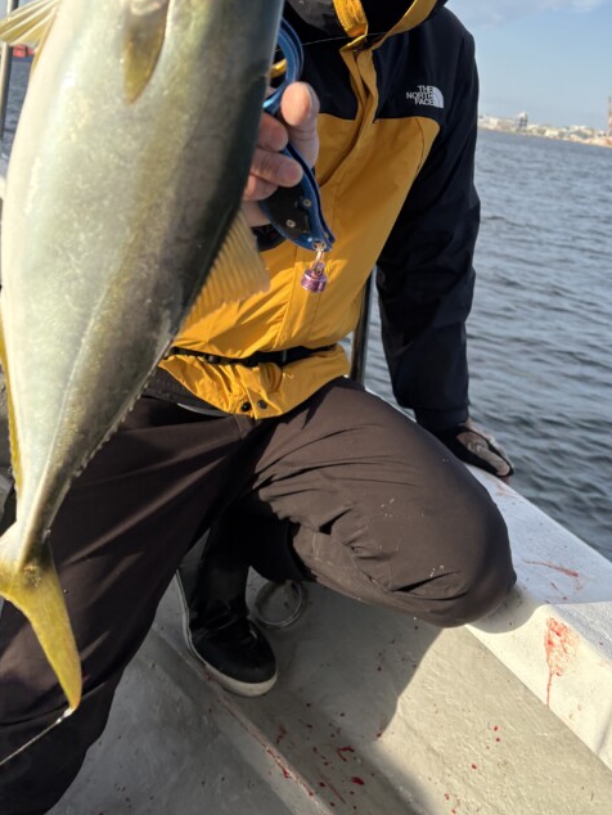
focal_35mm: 41
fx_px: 966
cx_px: 269
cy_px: 255
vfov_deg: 44.9
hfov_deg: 35.1
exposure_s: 1/2075
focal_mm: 5.96
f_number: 1.6
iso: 50
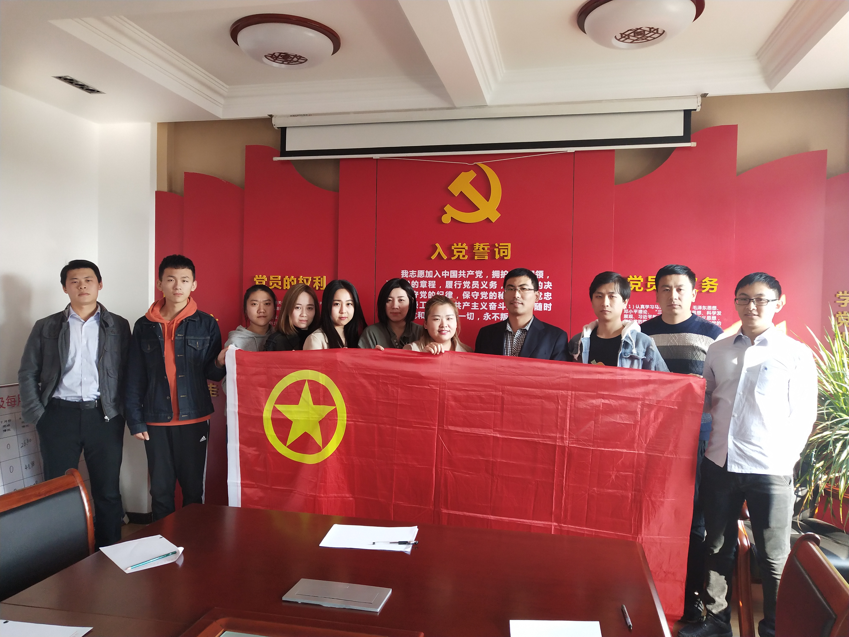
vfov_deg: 46.8
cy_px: 318
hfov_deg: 60.0
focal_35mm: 30
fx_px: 736
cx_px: 424
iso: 148
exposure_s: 1/100
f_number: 1.8
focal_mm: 3.95
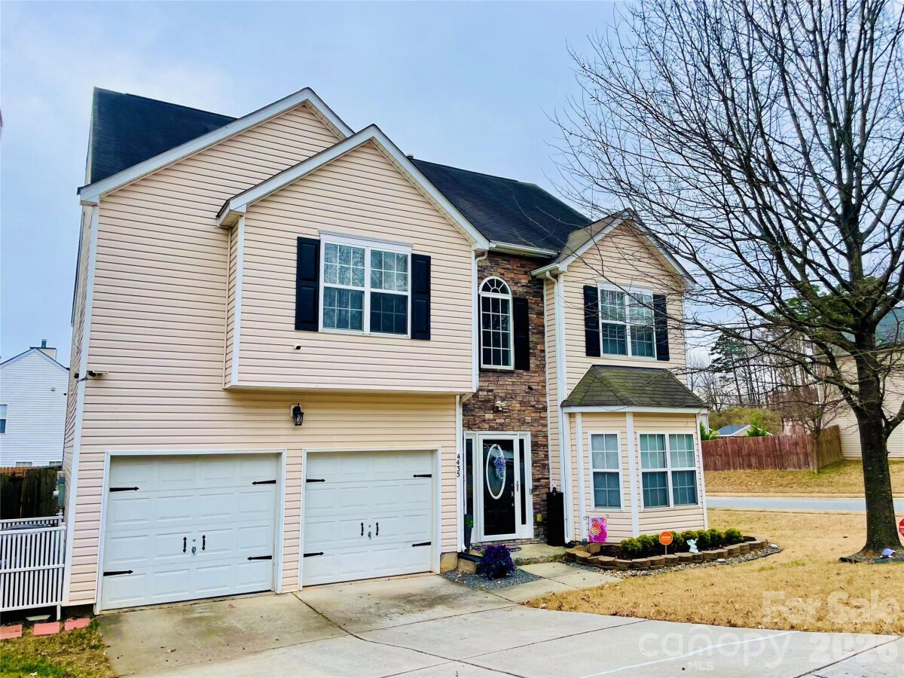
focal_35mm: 26
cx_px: 452
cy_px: 339
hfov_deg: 67.3
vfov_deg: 53.1
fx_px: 679
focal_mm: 4.2
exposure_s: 1/1642
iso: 32
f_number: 1.6
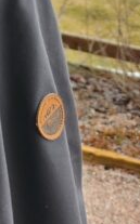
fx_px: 771
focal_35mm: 126
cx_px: -226
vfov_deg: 15.4
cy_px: -100
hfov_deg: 9.1
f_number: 1.8
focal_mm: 5
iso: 64
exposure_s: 1/180
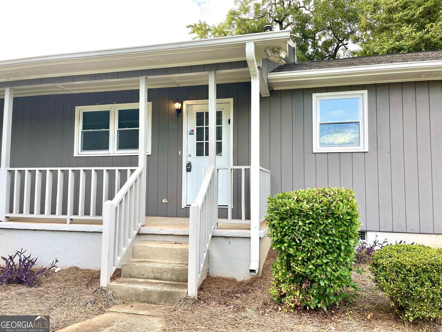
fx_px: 319
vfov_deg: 54.9
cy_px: 166
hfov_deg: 69.4
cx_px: 221
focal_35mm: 25
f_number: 1.6
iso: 32
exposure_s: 1/121
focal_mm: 5.1
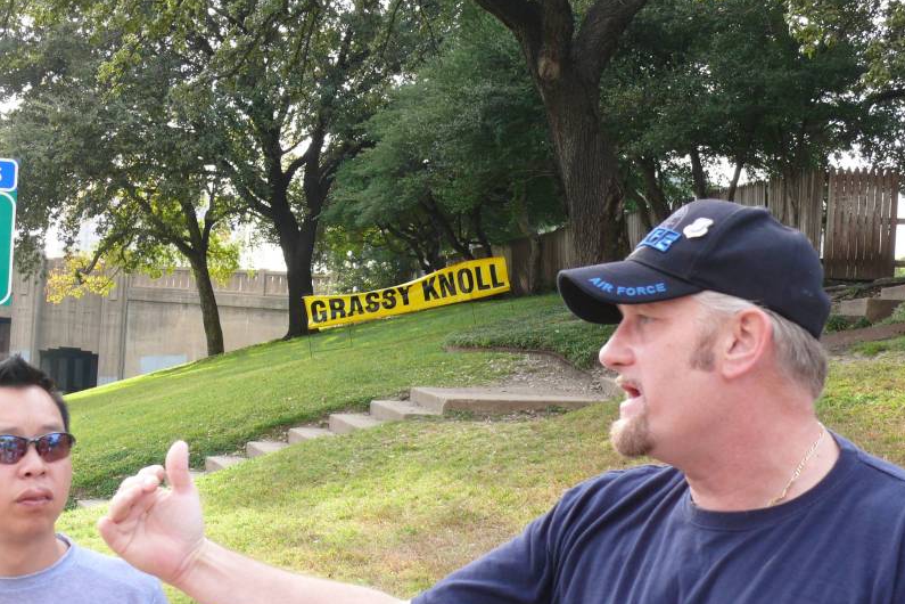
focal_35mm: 67
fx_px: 1684
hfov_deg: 30.1
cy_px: 301
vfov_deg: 20.3
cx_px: 454
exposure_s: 1/100
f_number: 4
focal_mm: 10.5
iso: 100
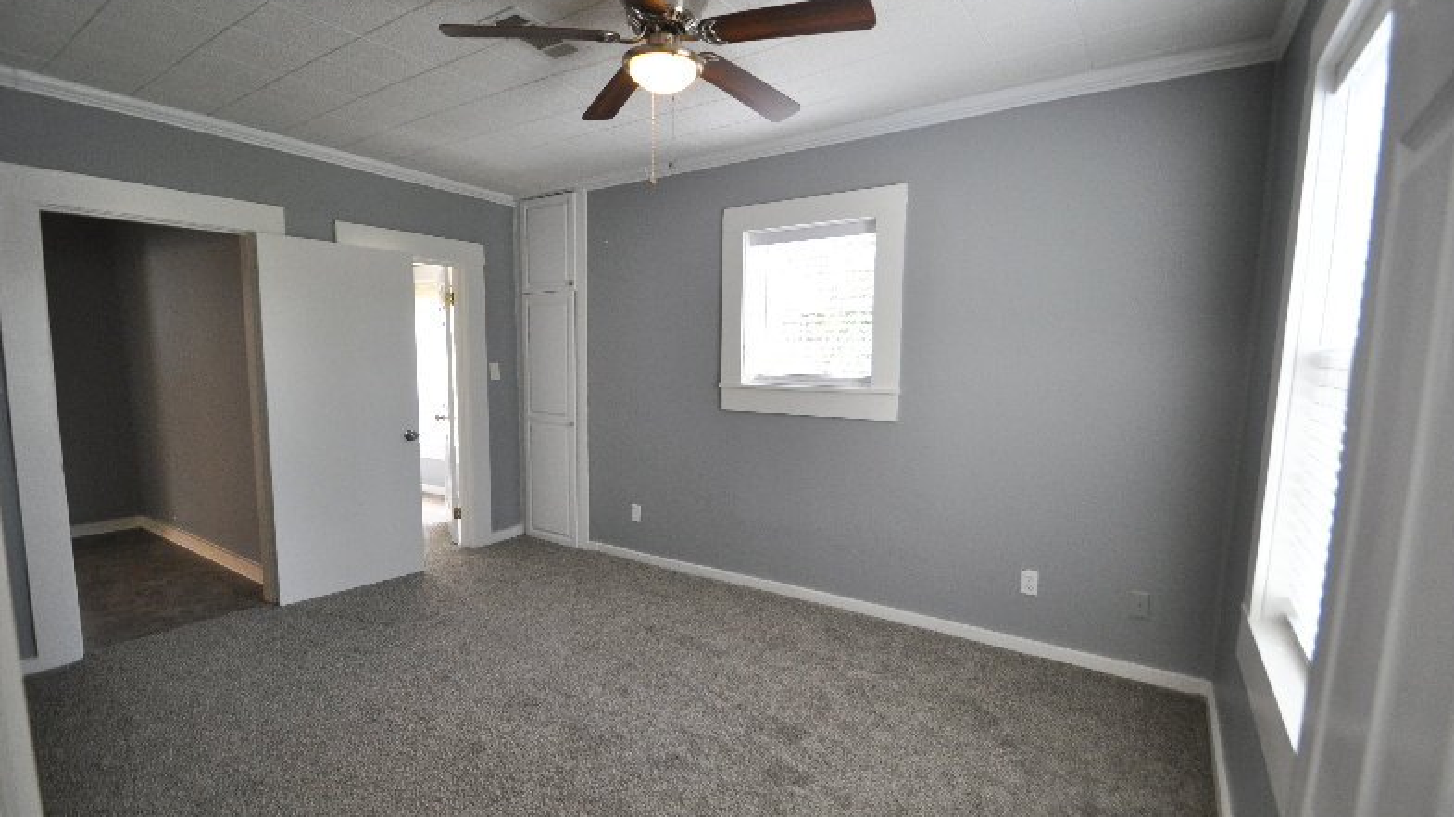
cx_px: 726
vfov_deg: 67.0
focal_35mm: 16
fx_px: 617
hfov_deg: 99.4
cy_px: 434
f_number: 4
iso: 800
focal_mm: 10
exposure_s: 1/60
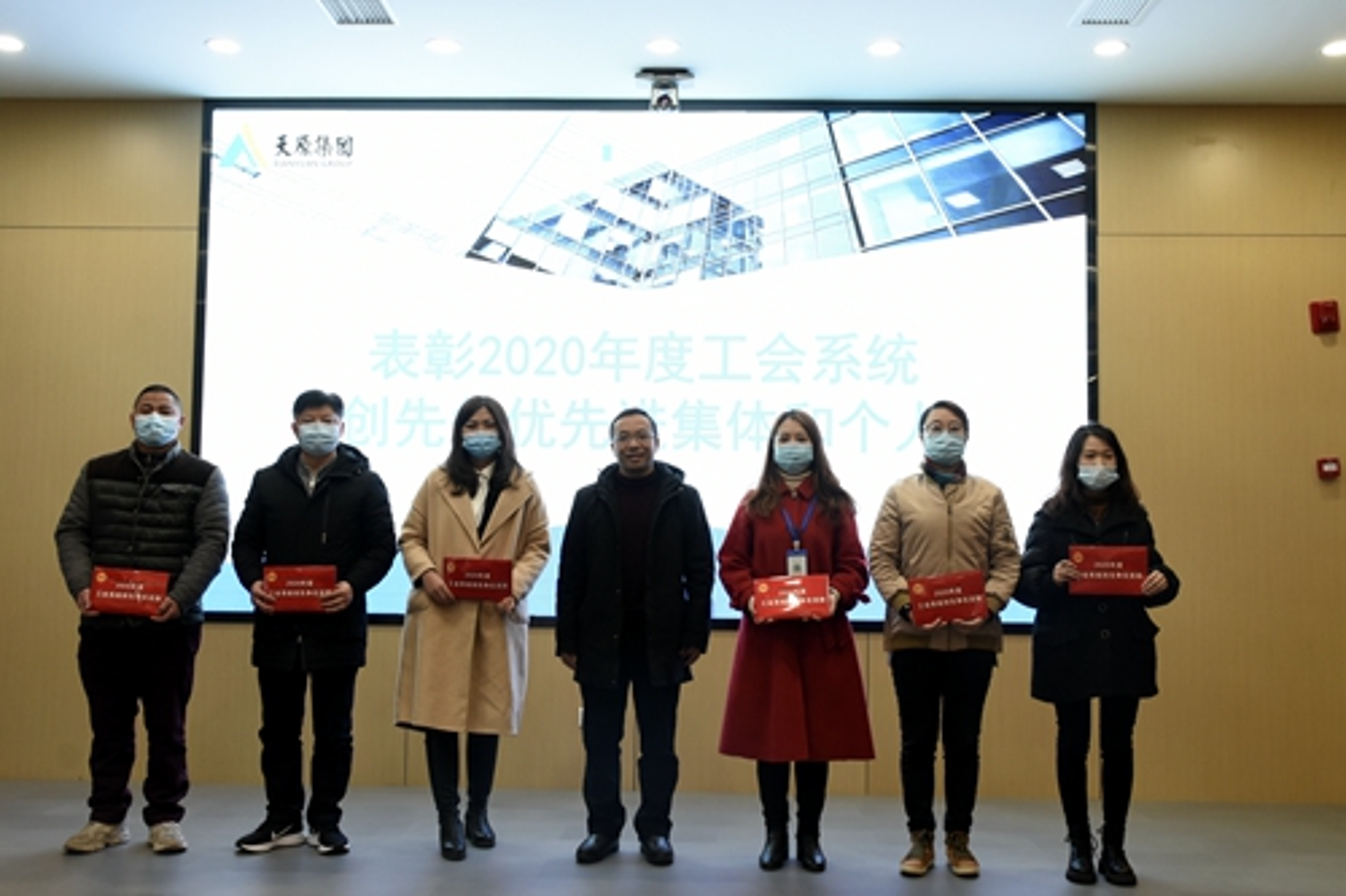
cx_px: 673
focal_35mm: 36
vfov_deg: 36.8
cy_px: 448
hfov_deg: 53.1
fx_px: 1345
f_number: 5.6
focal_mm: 24
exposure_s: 1/80
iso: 1000
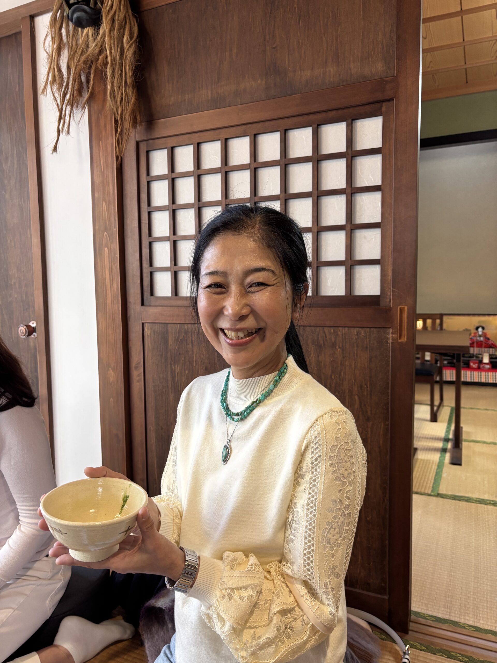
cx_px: 248
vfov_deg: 67.3
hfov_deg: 53.1
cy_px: 332
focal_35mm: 26
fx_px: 498
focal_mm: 5.96
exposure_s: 1/50
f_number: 1.6
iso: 160
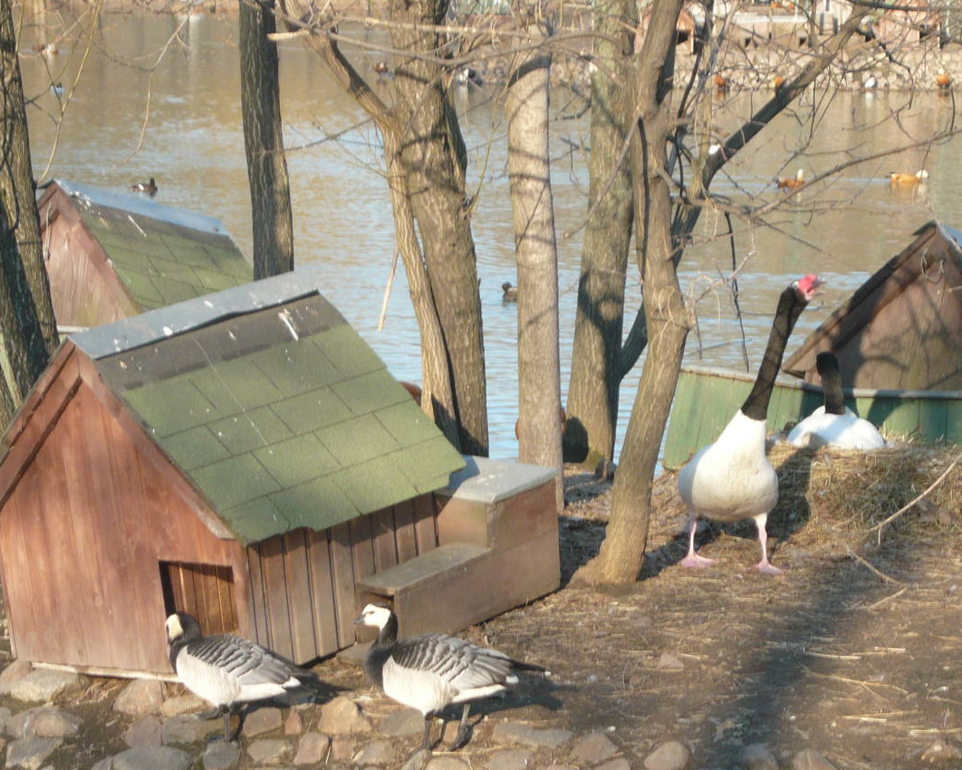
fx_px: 4186
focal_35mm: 147
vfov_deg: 10.5
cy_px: 486
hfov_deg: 13.1
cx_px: 454
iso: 100
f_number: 5.1
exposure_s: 1/125
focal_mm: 16.5
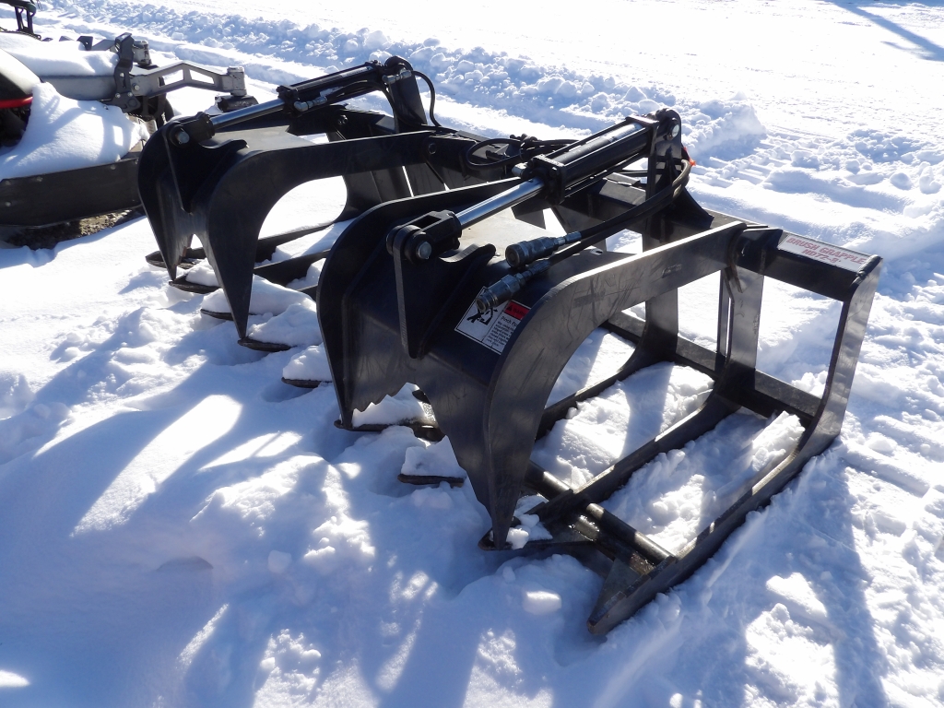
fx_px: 654
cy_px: 354
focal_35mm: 24
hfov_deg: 71.6
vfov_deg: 56.8
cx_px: 472
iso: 100
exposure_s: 1/611
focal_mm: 4.3
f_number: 4.6
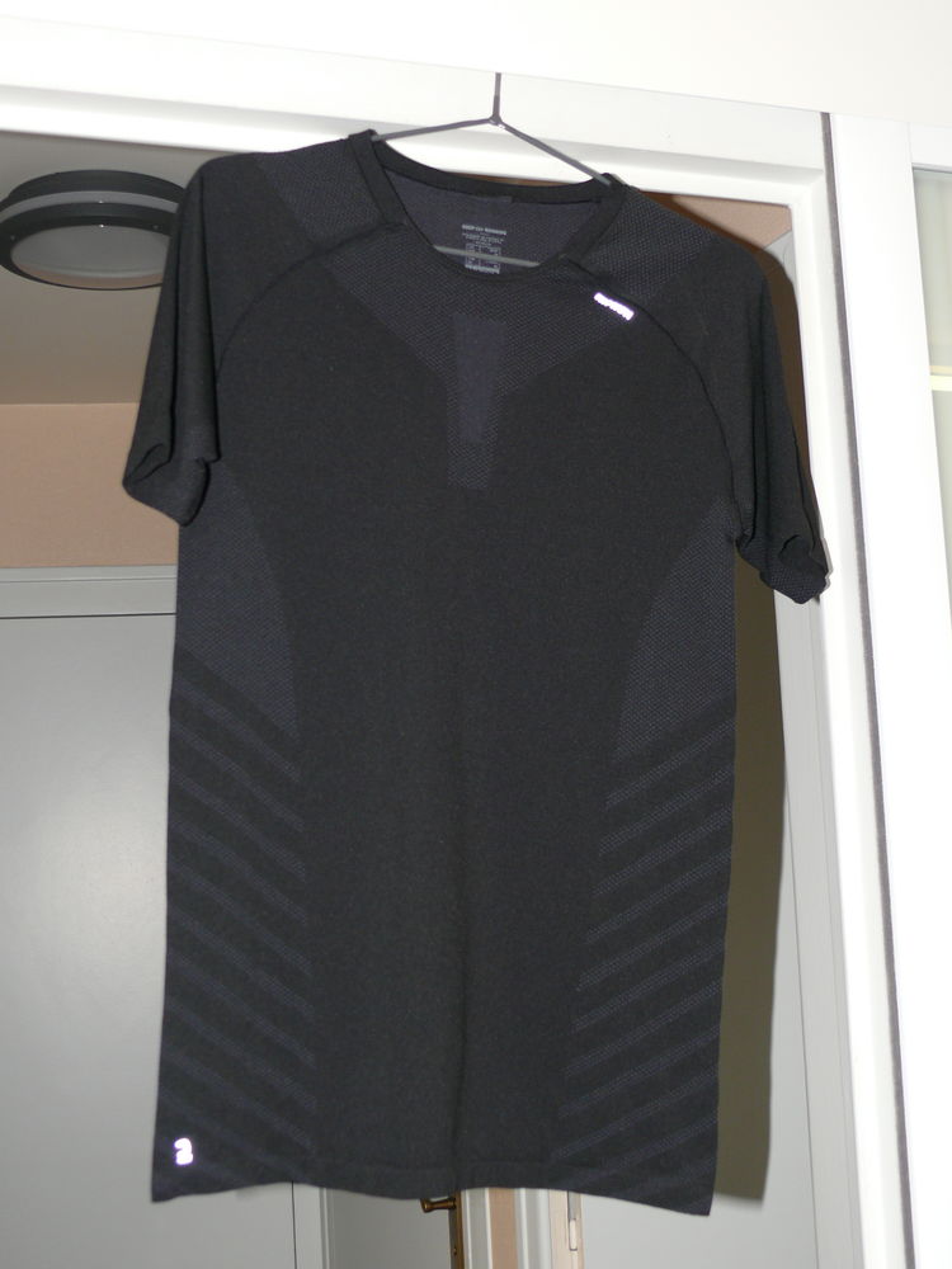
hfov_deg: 30.3
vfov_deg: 39.7
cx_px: 476
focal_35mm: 48
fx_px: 1760
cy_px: 634
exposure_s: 1/30
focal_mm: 9.4
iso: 100
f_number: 3.2
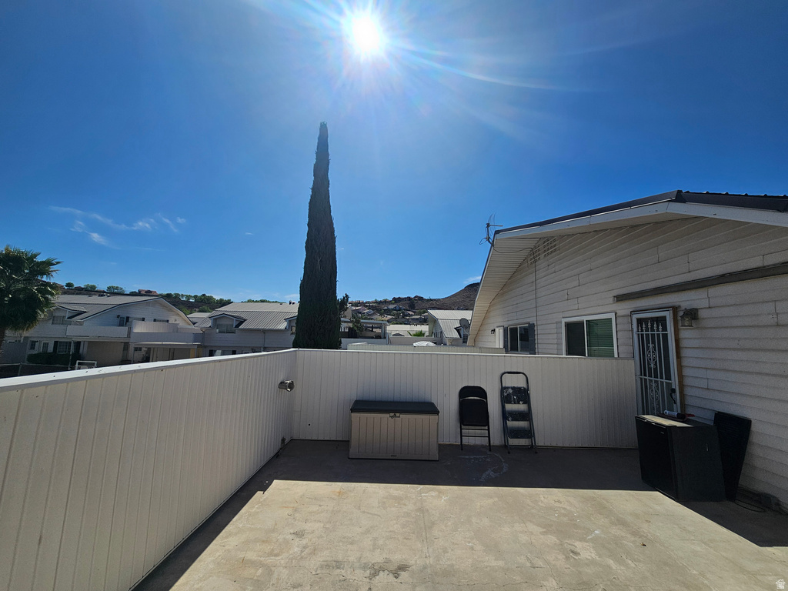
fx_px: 296
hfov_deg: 106.2
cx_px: 394
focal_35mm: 13
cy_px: 296
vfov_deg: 89.9
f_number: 2.2
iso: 50
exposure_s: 1/6444
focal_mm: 2.2
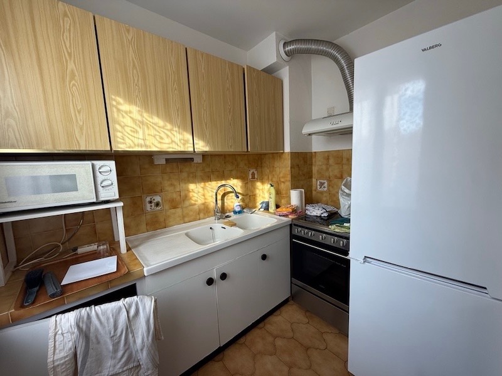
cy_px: 188
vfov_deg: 85.7
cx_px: 251
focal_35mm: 14
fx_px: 203
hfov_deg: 102.1
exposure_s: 1/99
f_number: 2.2
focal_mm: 2.22
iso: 100
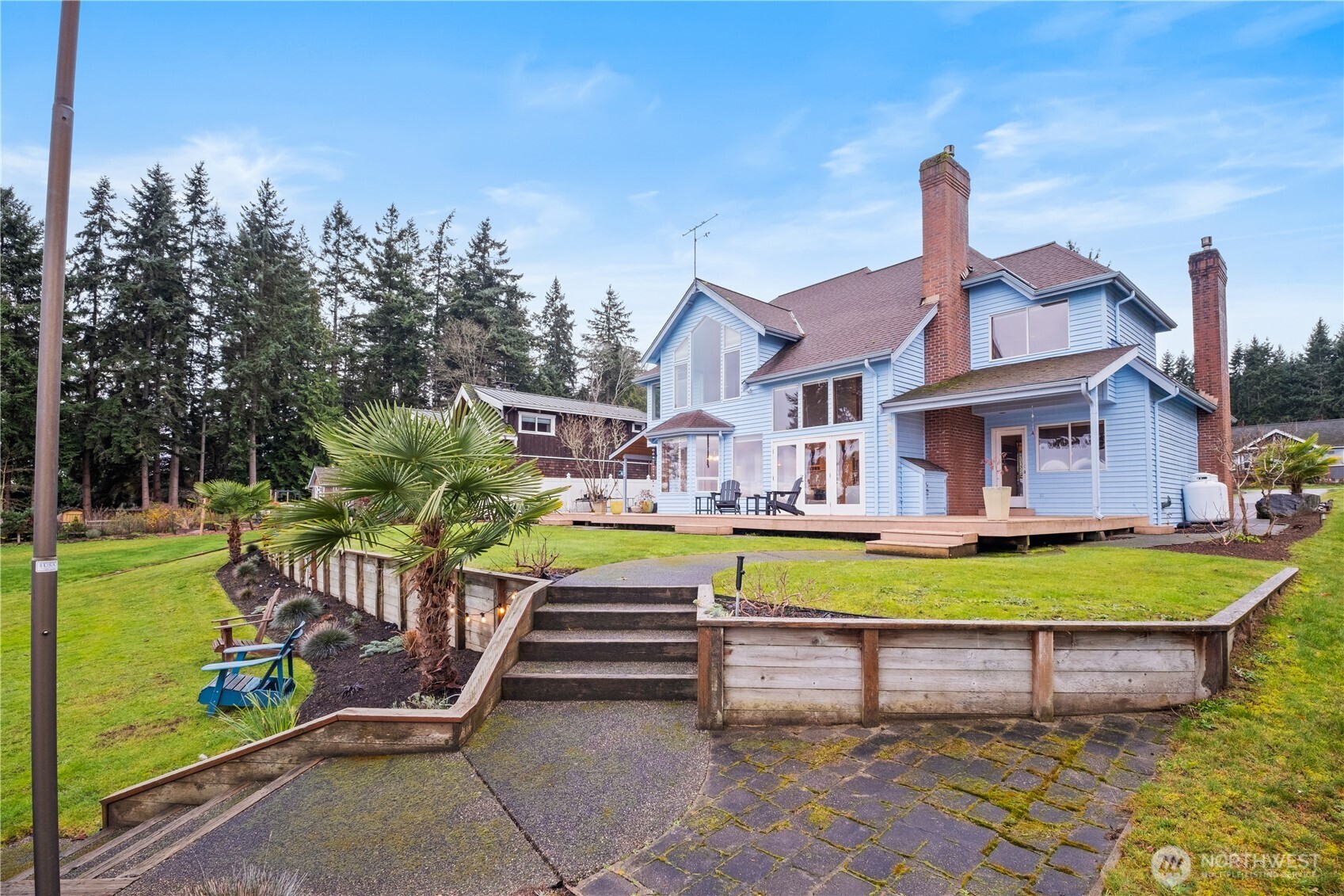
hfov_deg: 100.4
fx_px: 560
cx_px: 672
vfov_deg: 77.3
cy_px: 448
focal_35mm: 15
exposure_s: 1/18
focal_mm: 10
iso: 250
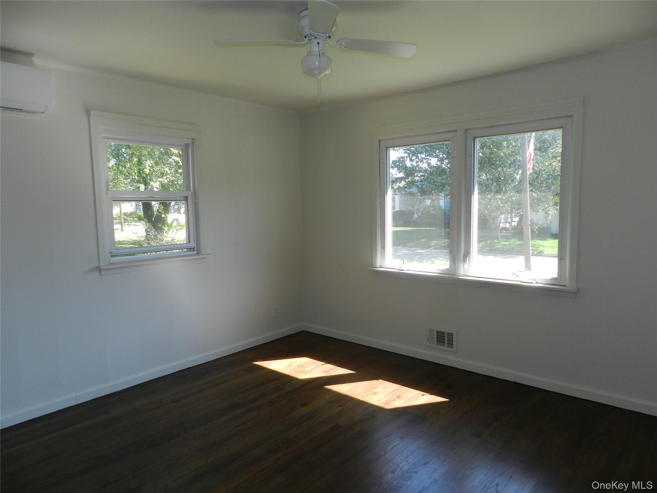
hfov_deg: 73.9
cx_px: 328
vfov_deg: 58.9
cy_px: 246
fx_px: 437
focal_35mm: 23
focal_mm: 4
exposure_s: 1/100
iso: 160
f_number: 3.4
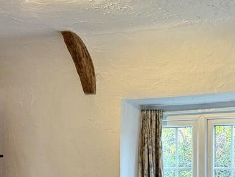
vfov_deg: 22.0
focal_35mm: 65
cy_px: 168
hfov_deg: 29.8
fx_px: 442
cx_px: 123
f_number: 1.78
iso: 125
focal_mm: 6.76
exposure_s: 1/100
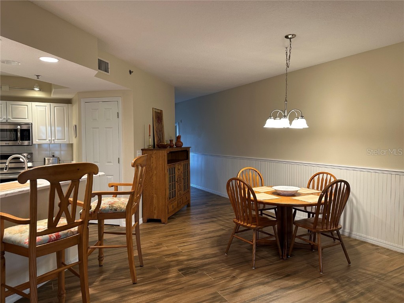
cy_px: 152
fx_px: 280
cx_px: 202
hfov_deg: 71.6
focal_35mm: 24
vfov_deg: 56.8
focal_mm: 6.86
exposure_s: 1/60
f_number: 1.78
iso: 160
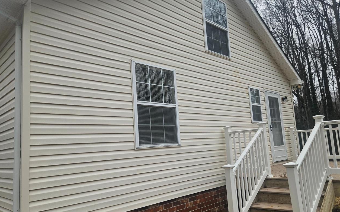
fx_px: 259
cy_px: 107
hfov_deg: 66.3
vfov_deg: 44.5
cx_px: 189
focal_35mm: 28
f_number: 1.8
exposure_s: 1/666
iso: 25
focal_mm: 5.4
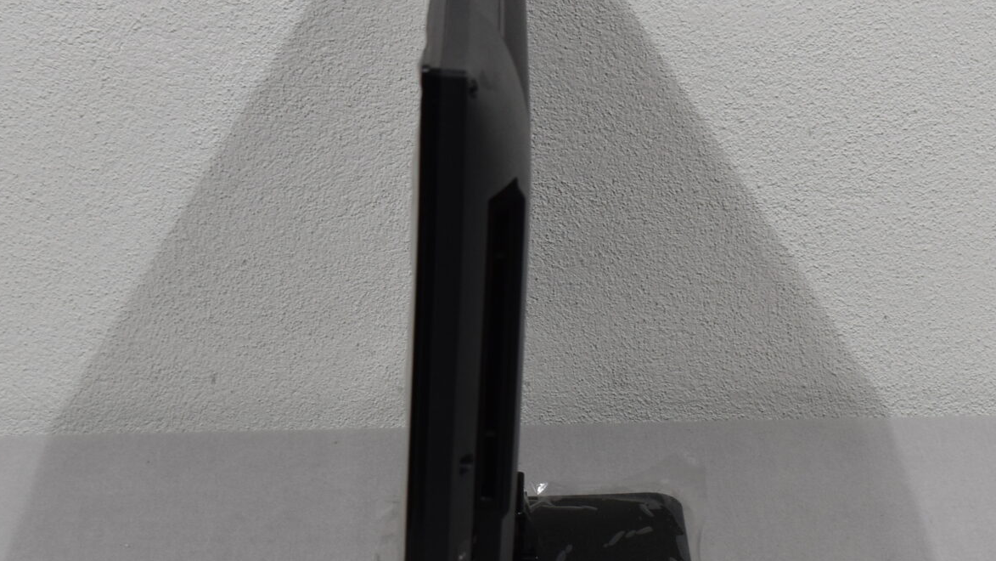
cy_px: 350
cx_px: 480
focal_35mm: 96
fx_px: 2536
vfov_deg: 12.6
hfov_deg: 22.2
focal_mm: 28
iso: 400
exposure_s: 1/125
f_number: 5.6
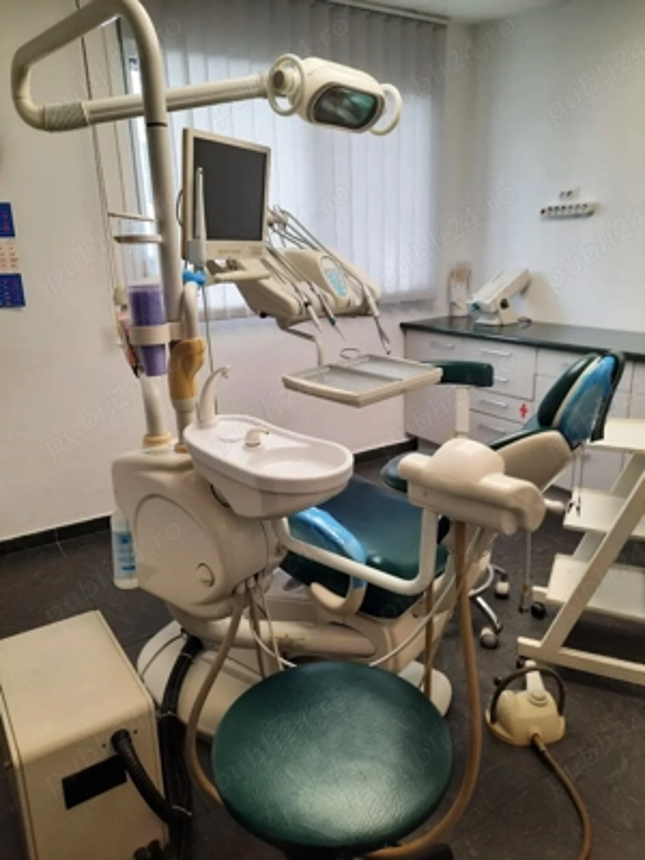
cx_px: 322
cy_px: 430
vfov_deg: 69.4
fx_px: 621
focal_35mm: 25
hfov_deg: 54.9
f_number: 2
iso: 32
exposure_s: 1/50
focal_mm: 4.6
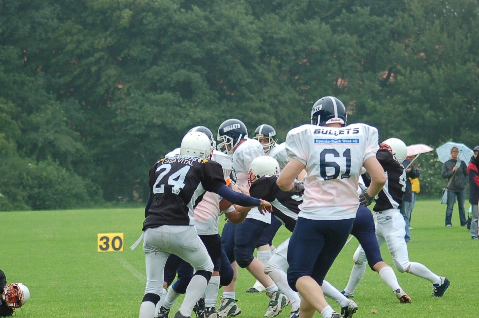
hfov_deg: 9.0
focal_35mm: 228
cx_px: 244
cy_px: 203
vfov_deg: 6.0
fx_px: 3028
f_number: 4.2
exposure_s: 1/800
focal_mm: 100
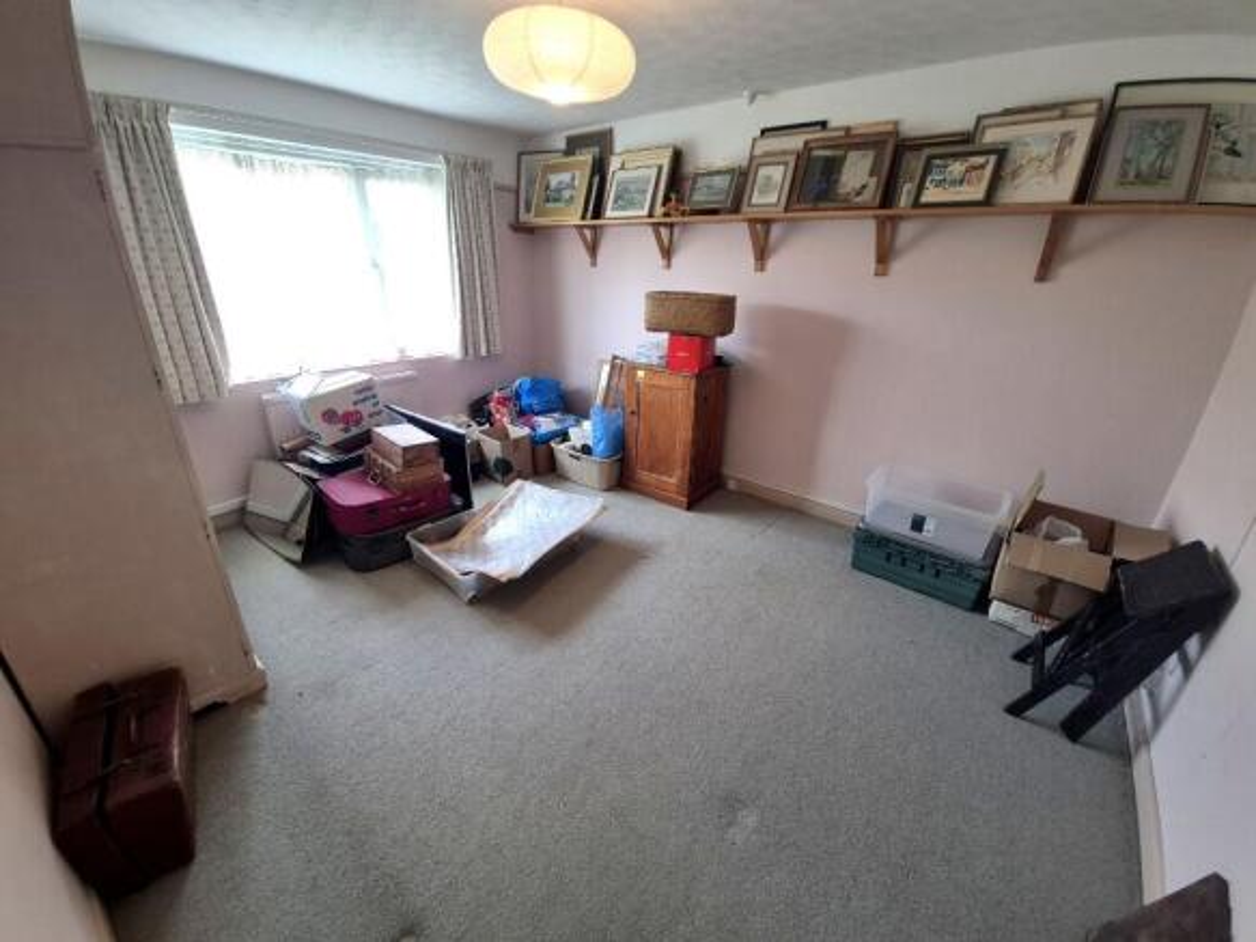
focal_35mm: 13
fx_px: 472
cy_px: 471
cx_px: 628
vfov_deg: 89.9
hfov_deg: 106.2
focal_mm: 1.74
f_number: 2.2
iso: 80
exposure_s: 1/50
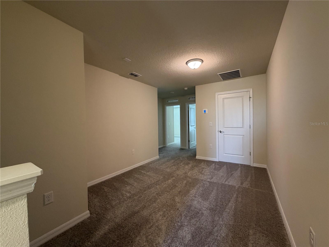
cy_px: 124
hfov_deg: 102.1
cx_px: 164
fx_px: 133
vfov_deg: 85.7
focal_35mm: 14
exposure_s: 1/60
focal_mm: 2.22
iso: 320
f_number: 2.2
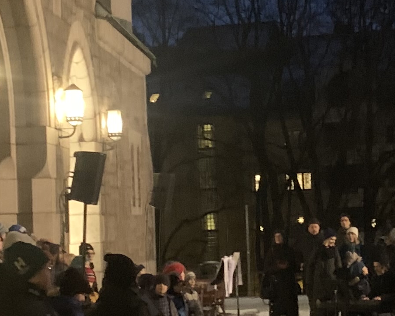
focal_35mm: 113
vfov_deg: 13.6
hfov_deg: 16.9
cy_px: 162
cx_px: 323
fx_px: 1320
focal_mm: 4.25
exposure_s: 1/17
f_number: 1.8
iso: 1000
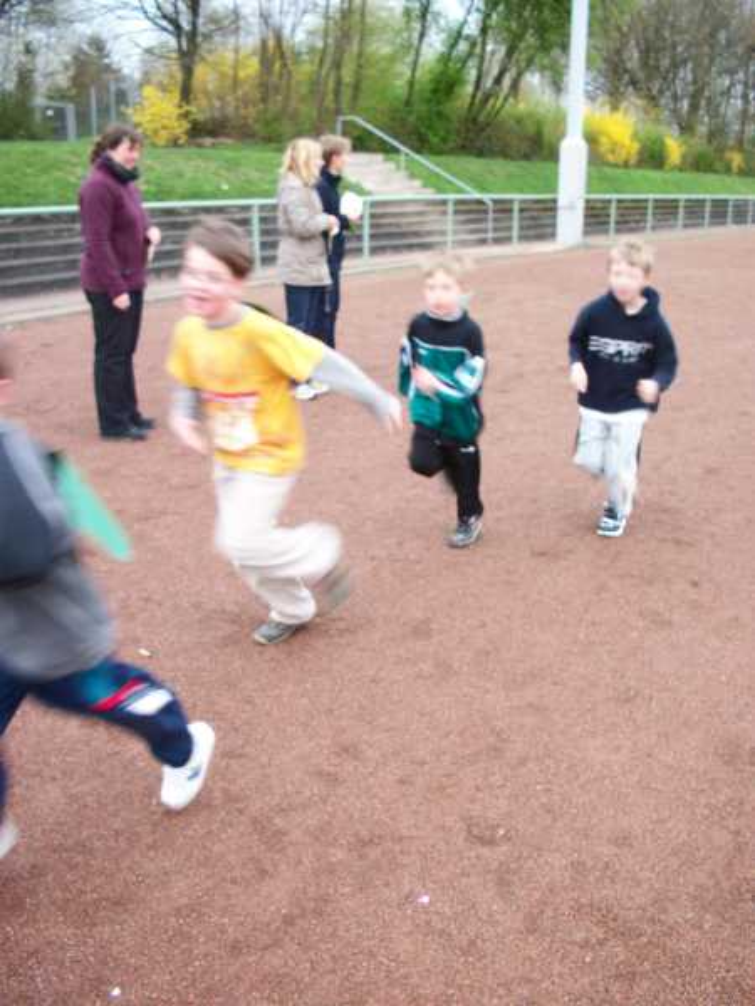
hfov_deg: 40.7
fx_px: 1018
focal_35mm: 35
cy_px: 503
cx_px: 378
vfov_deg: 52.6
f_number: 3.1
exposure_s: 1/50
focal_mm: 6.3
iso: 80
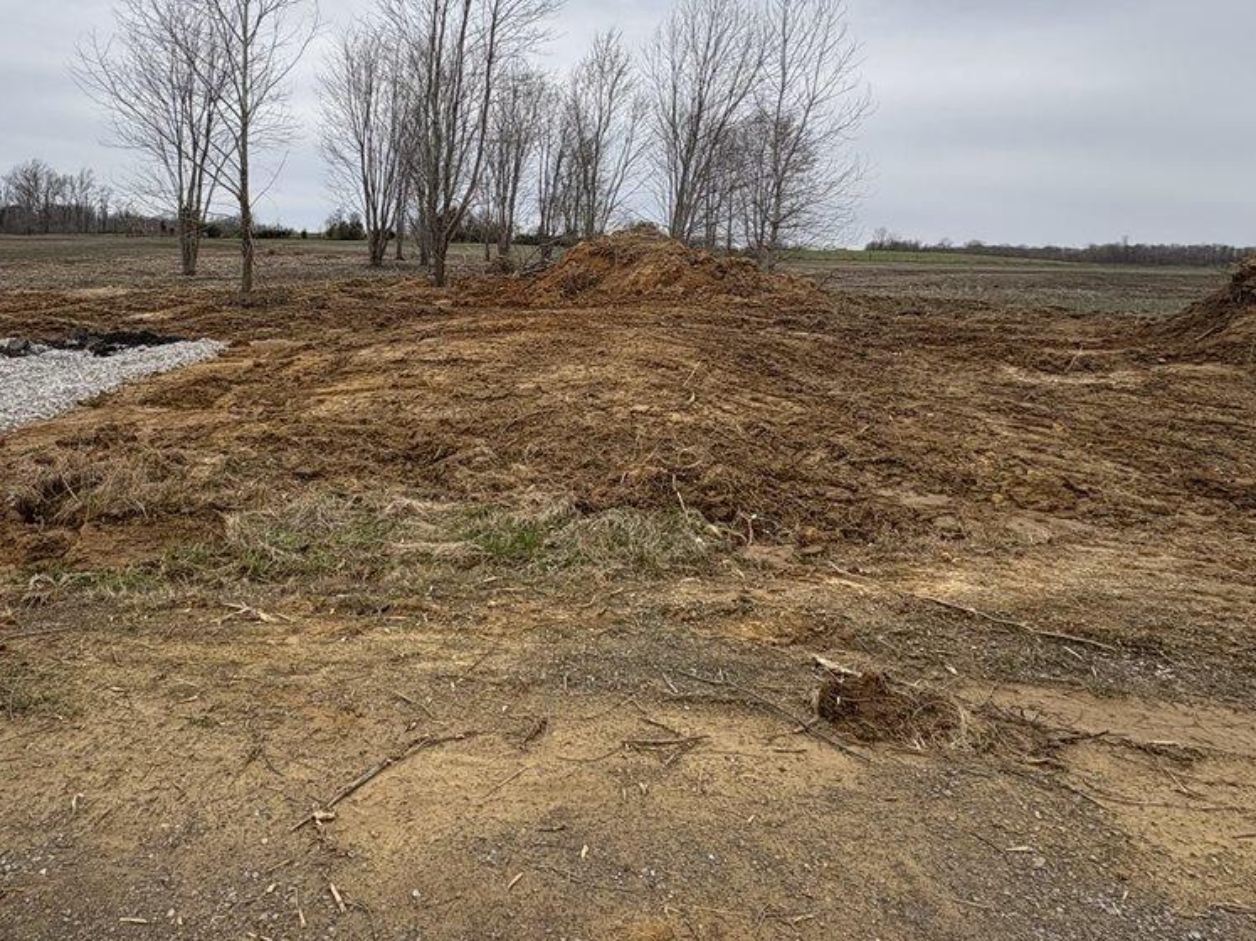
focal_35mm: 24
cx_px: 518
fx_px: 871
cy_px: 269
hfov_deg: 71.0
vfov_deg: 54.9
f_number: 2.2
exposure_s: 1/1506
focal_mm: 2.22
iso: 50
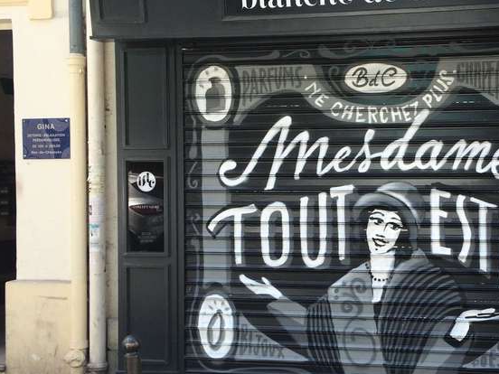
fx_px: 605
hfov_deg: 43.7
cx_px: 359
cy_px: 198
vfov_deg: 34.3
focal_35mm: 42
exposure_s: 1/237
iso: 32
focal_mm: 4.15
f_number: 2.2
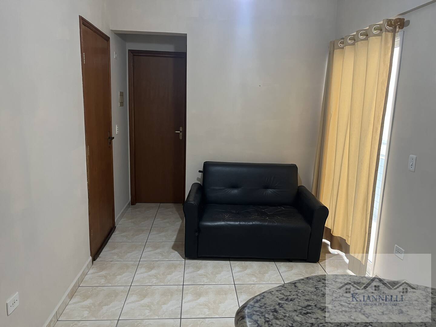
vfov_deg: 53.1
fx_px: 327
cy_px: 164
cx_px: 218
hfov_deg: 67.3
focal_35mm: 26
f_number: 1.6
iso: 250
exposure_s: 1/60
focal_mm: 5.1
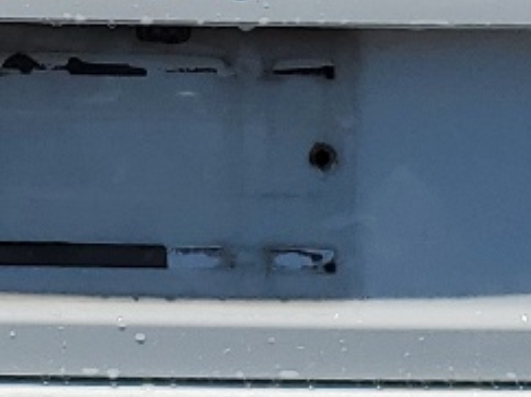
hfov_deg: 11.4
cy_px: -4
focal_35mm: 172
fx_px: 2636
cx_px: 0
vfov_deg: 8.6
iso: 50
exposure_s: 1/10000
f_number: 1.5
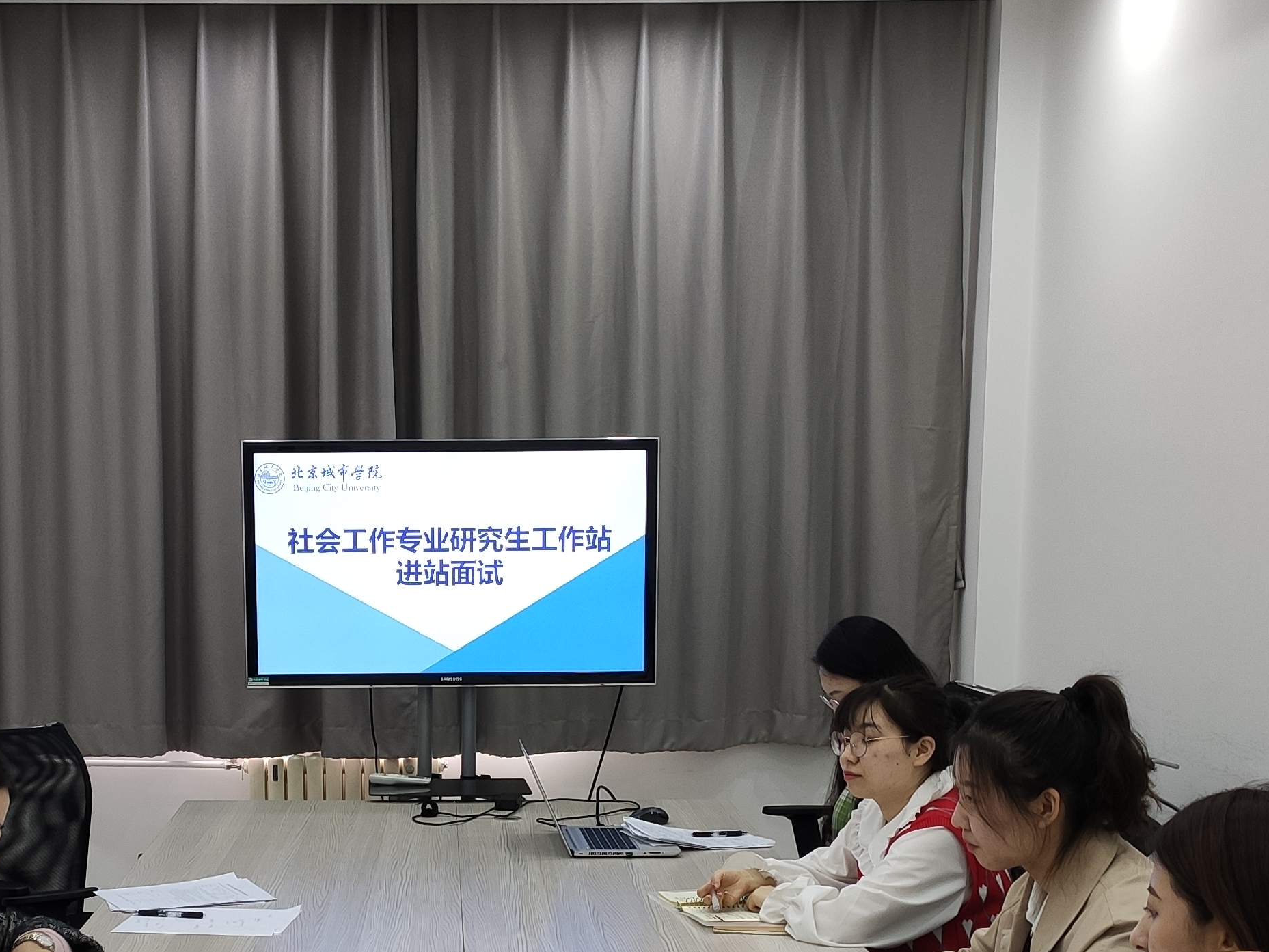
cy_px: 811
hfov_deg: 34.0
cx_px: 408
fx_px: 2053
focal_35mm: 56
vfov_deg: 25.5
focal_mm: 4.77
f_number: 1.75
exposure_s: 1/50
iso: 268
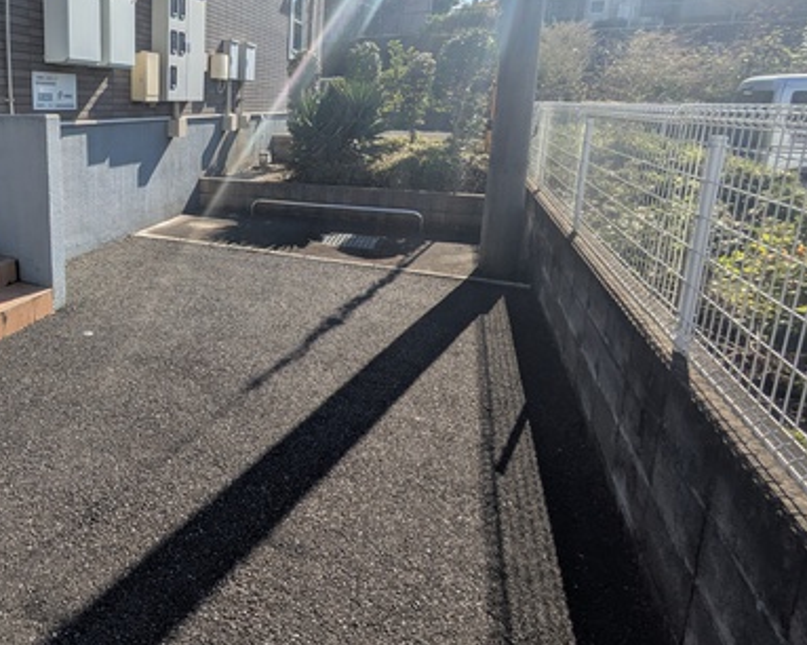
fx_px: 597
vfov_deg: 55.7
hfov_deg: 61.6
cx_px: 145
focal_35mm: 25
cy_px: 223
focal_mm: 1.83
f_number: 2.2
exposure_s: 1/3205
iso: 45
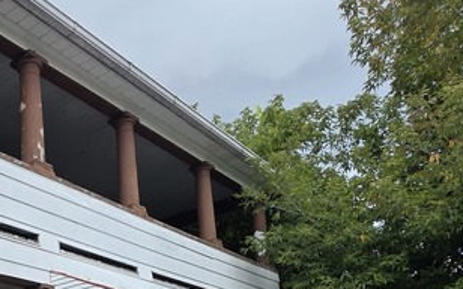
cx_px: 33
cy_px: 387
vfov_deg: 25.3
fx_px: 542
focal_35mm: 43
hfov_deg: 41.9
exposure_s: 1/756
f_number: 1.9
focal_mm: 2.2
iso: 40
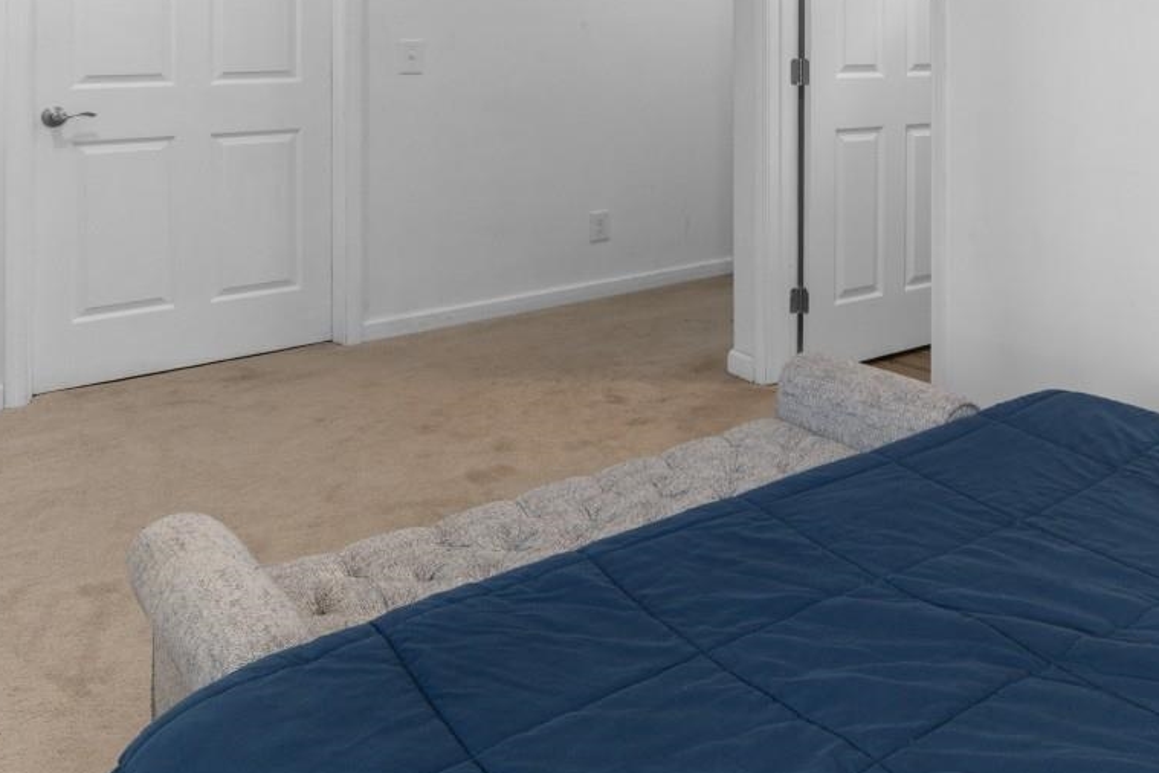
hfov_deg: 54.8
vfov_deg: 36.8
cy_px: -5
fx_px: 1030
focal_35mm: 32
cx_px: 922
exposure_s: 1.3
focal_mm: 10
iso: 100
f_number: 4.5
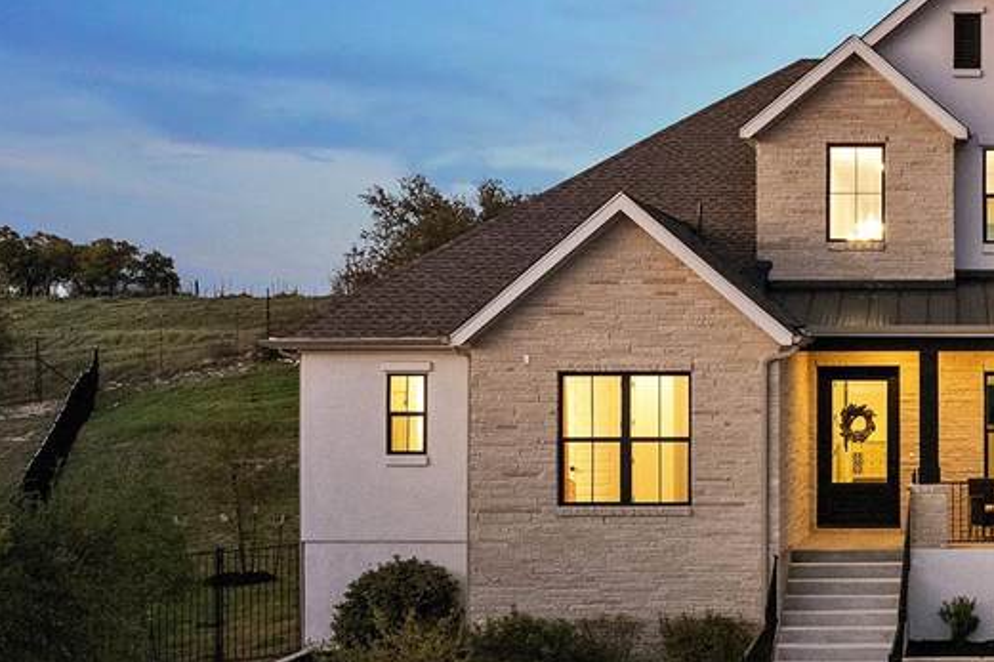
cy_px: 319
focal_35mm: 54
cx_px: 1002
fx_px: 1490
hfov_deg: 33.6
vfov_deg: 25.0
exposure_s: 1/6
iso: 910
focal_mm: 8.38
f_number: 2.8
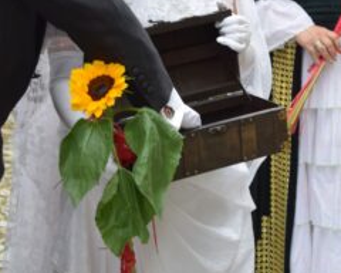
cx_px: 278
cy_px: -3
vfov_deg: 10.8
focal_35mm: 141
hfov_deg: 13.6
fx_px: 1423
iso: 400
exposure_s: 1/160
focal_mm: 40
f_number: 6.3
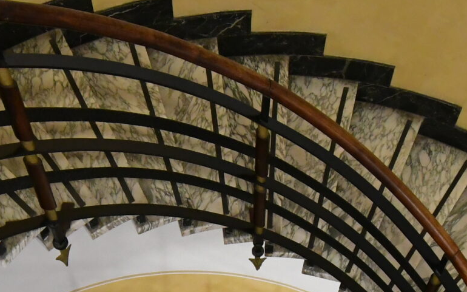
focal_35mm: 61
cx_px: 179
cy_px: 357
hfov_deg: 33.3
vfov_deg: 19.9
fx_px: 776
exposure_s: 1/30
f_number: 7.1
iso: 3200
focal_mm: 12
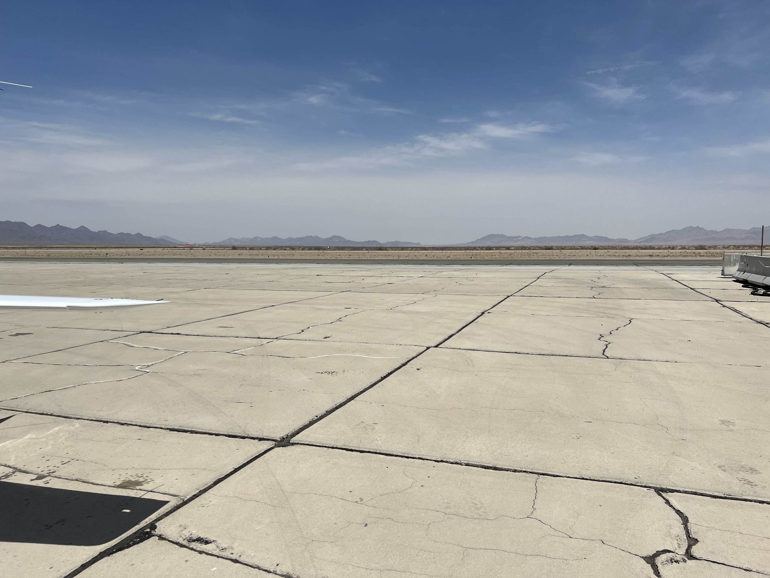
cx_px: 385
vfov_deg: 53.1
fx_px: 578
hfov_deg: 67.3
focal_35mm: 26
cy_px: 289
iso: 50
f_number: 1.5
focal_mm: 5.7
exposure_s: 1/14286
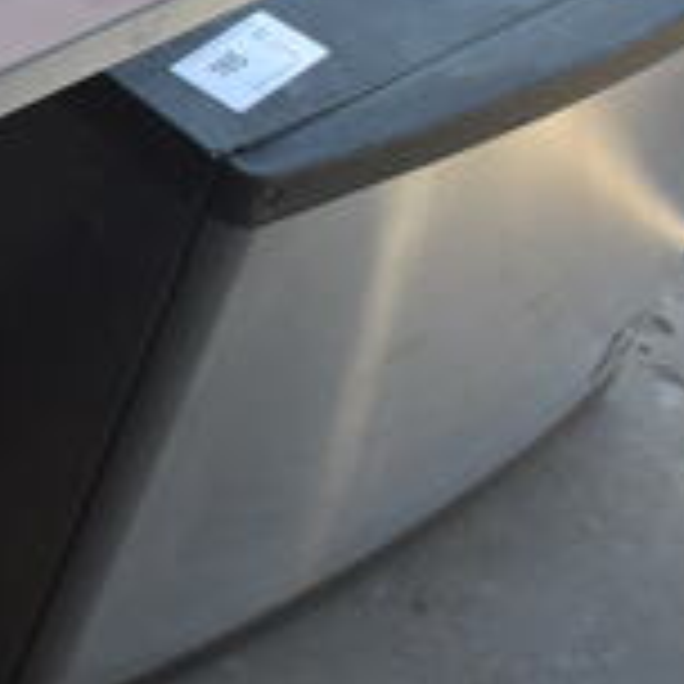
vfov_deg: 18.9
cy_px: 310
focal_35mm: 92
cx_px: -612
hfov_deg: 15.6
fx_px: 2057
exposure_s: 1/250
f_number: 5
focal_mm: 18
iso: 400
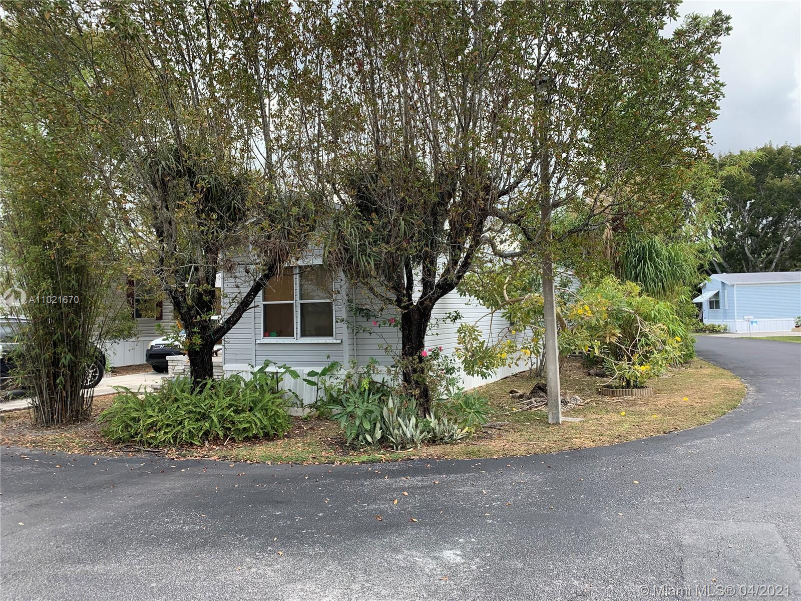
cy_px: 300
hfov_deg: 67.3
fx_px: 602
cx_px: 400
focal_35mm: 26
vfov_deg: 53.1
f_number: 1.8
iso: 25
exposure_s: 1/275
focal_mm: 4.25
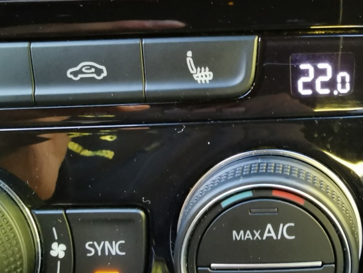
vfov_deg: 37.7
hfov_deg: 48.1
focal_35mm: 38
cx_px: 243
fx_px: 399
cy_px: 121
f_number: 2.2
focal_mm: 2.26
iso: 640
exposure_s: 1/16.7
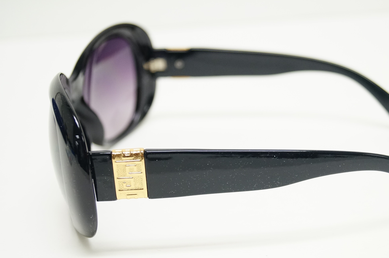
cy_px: 148
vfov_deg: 20.6
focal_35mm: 66
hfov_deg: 30.6
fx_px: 708
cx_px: 240
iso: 1000
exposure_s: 1/60
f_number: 5
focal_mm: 35
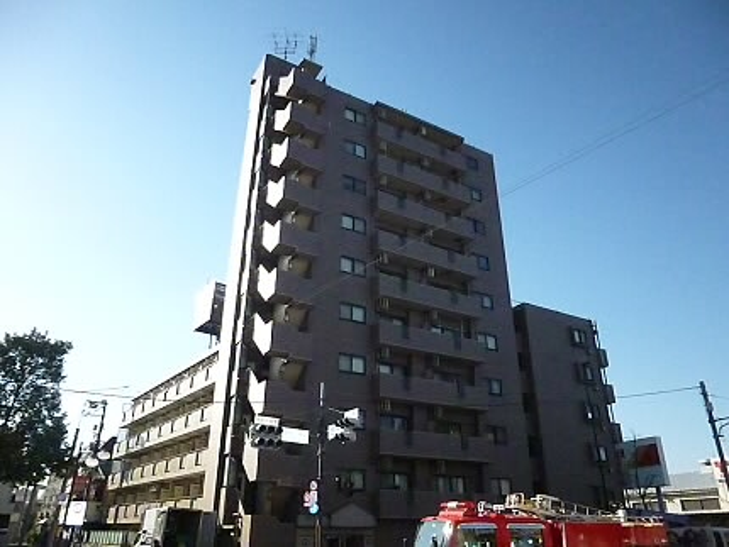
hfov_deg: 69.4
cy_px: 274
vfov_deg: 54.9
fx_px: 527
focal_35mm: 25
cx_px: 364
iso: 1600
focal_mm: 4.5
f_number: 9
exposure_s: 1/1600
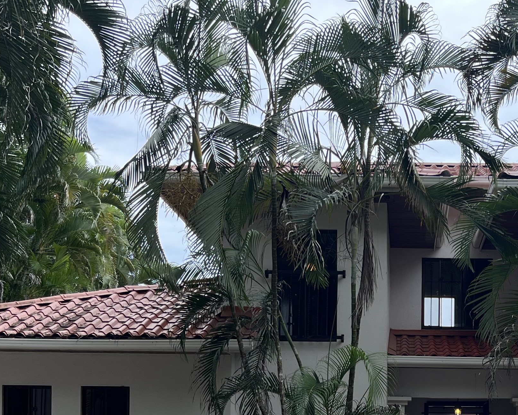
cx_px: 440
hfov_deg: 29.1
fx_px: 966
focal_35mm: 63
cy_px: 440
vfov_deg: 23.0
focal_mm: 5.1
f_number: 1.6
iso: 50
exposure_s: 1/951
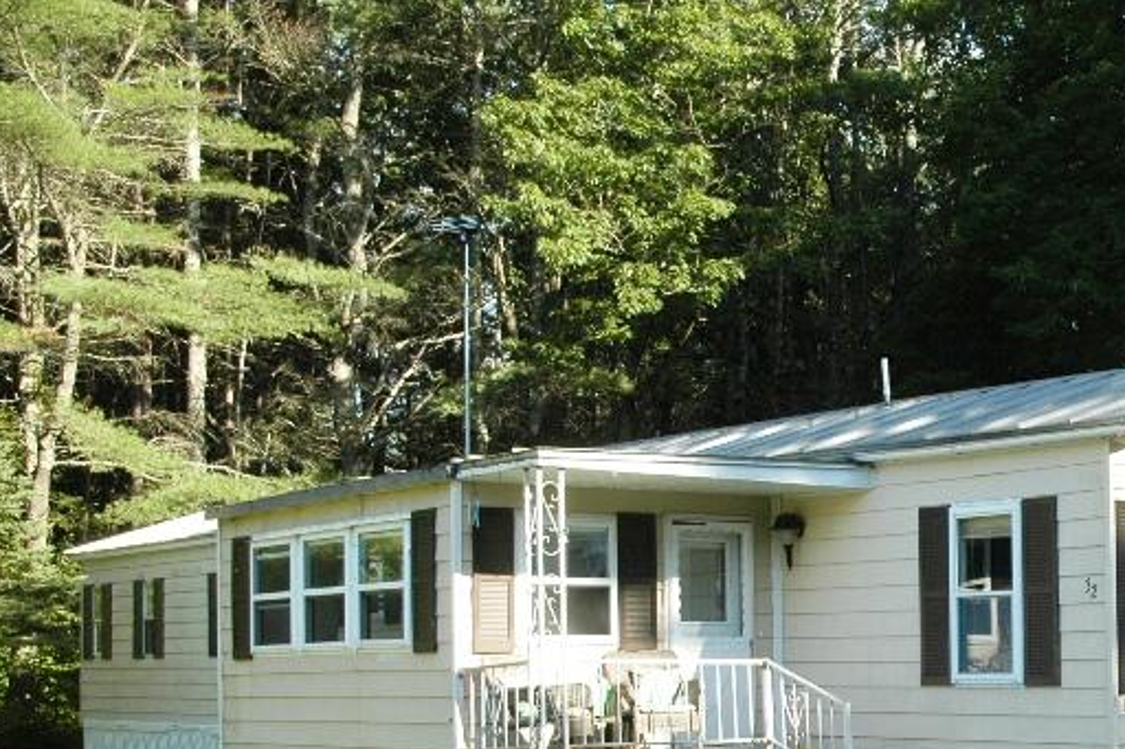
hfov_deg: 28.9
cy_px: 605
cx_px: 1079
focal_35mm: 66
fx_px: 2062
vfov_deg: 20.4
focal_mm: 22
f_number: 9
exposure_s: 1/160
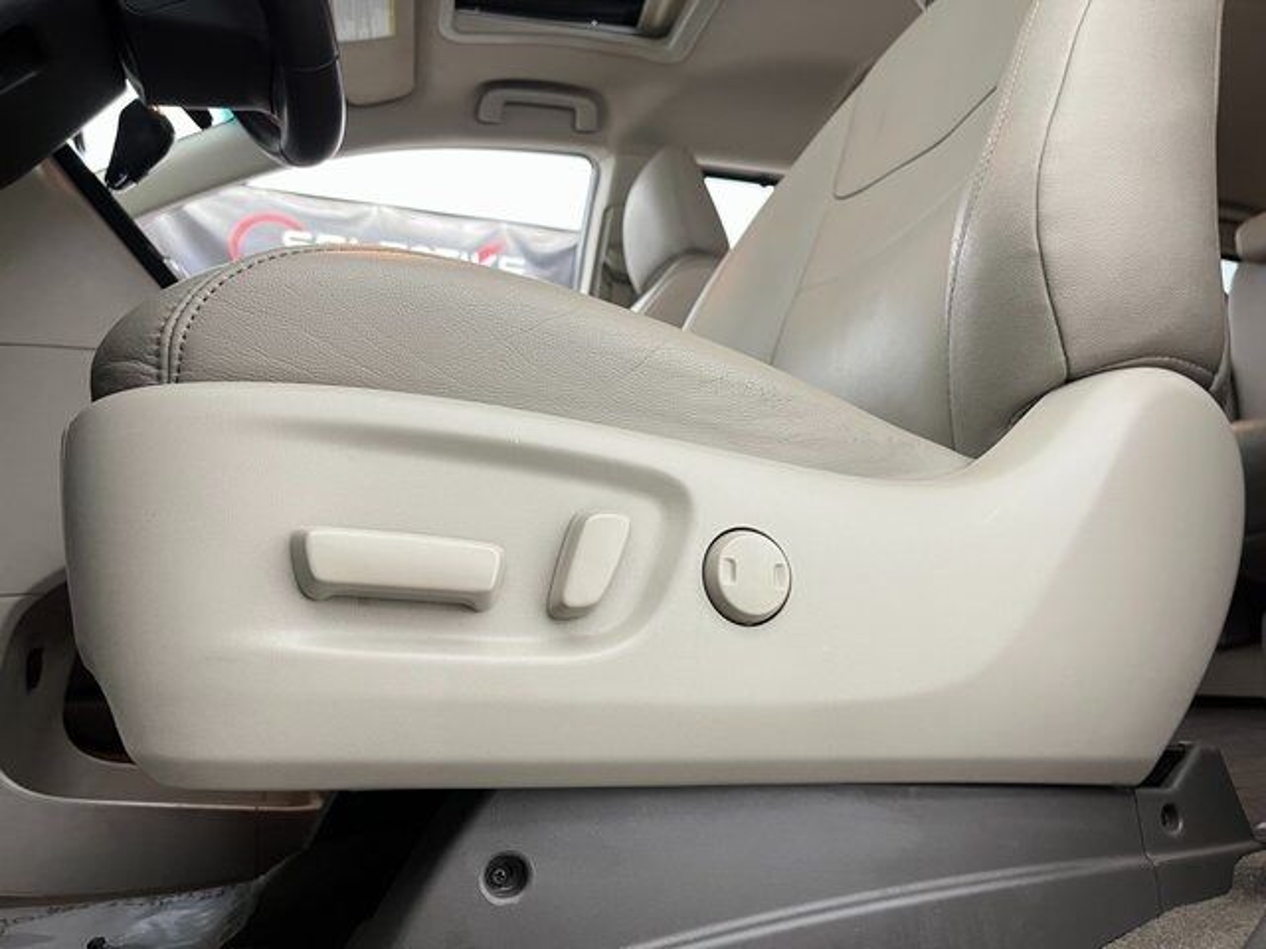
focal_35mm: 26
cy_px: 474
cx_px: 633
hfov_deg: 67.3
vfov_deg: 53.1
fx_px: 951
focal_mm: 5.1
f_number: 1.6
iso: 250
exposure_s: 1/60
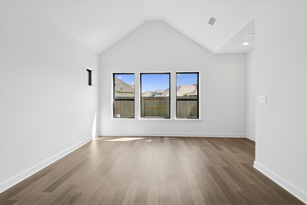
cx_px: 154
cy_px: 102
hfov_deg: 96.7
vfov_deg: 73.8
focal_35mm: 16
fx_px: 136
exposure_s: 1/10
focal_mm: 16
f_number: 9
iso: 160
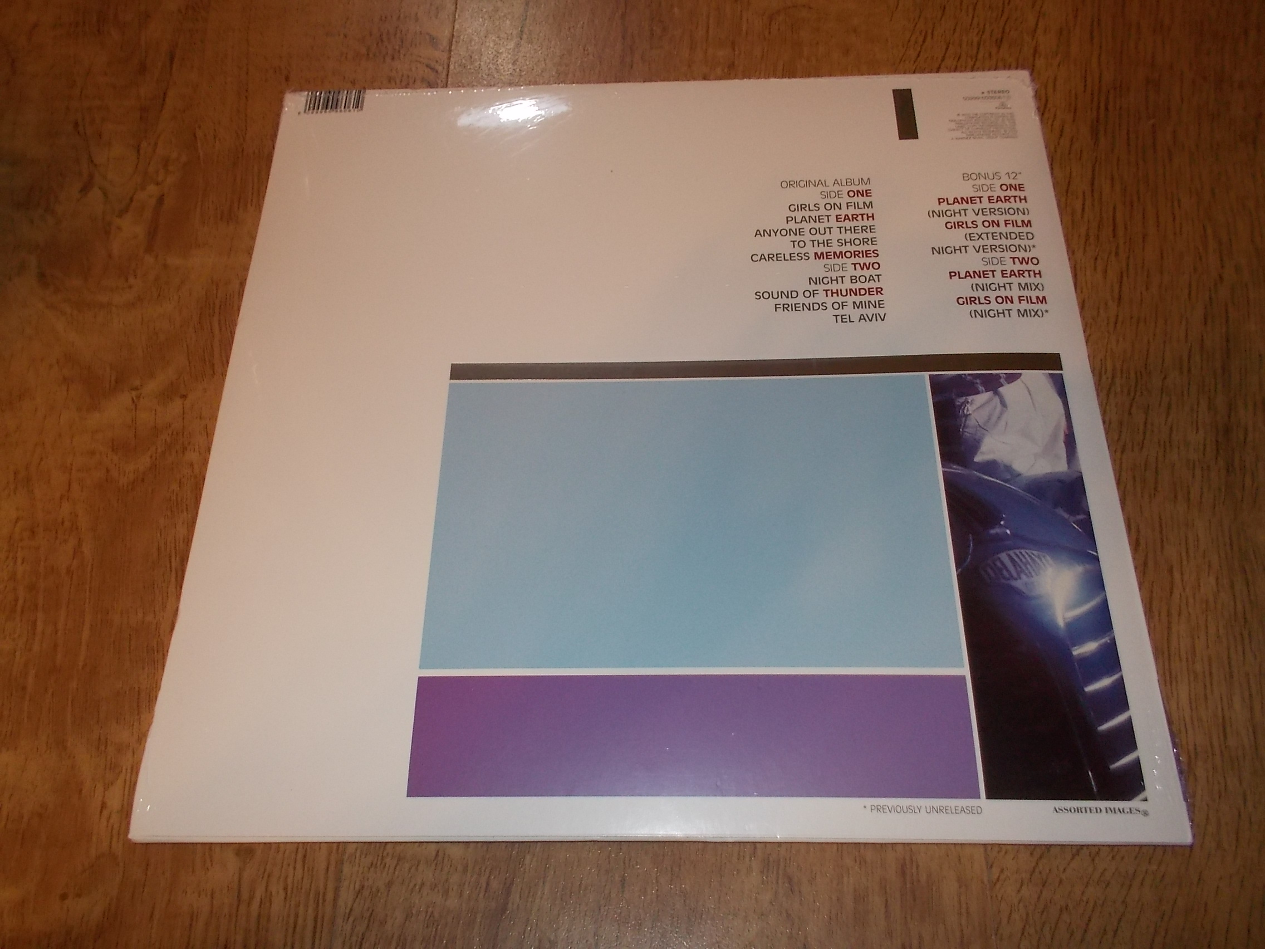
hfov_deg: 61.7
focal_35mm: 29
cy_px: 474
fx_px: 1060
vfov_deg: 48.2
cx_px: 632
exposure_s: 1/30
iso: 200
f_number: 3.3
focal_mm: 4.1
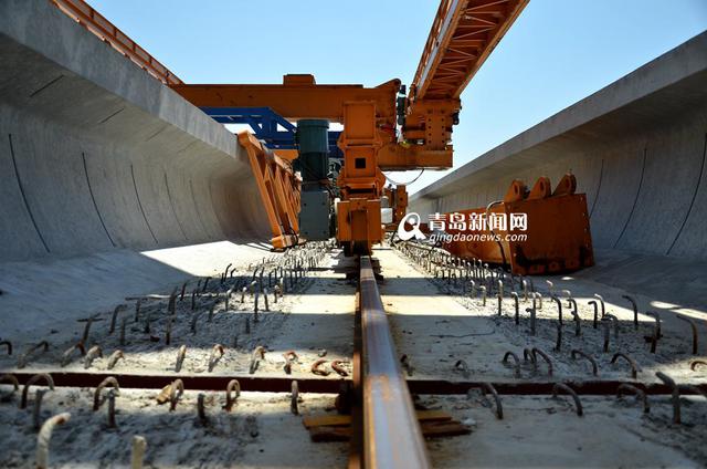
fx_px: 647
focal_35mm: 33
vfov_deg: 39.8
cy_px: 234
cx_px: 354
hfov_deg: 57.3
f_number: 3.8
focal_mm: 22
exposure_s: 1/1000
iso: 100
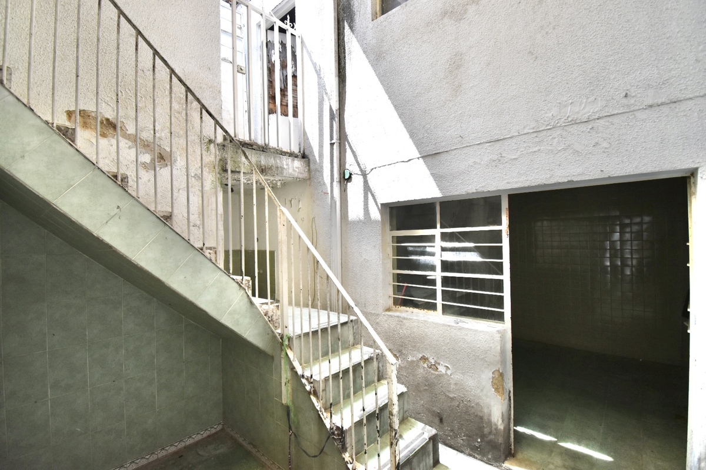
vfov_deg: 77.3
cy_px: 235
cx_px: 353
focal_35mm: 15
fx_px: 294
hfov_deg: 100.4
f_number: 4.5
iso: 800
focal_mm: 10
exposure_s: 1/400
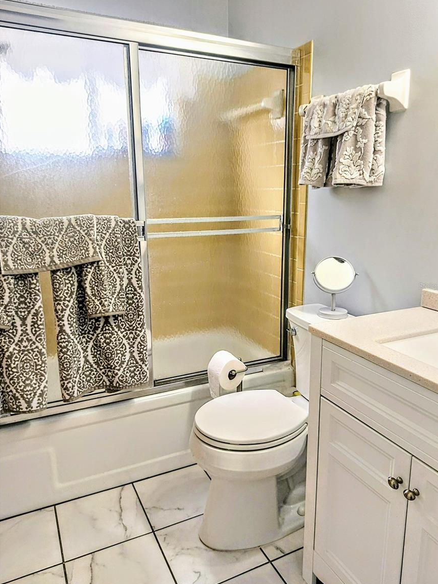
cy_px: 286
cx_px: 227
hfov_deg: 54.9
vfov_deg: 69.4
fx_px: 422
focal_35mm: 25
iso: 64
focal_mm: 5.23
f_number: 1.8
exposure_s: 1/50
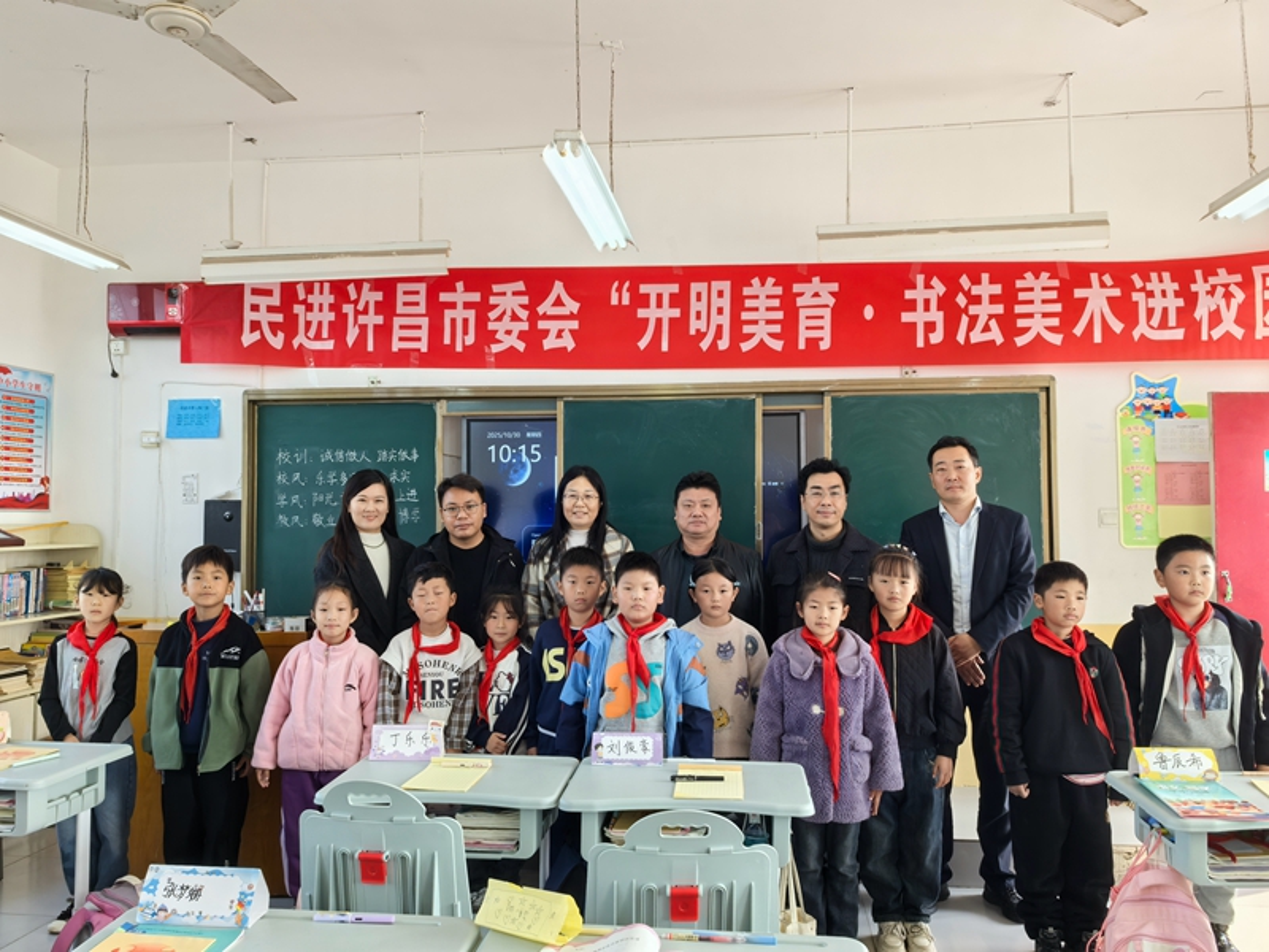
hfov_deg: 65.3
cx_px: 634
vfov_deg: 51.4
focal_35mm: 27
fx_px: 990
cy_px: 476
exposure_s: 1/100
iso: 100
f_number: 4
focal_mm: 5.75
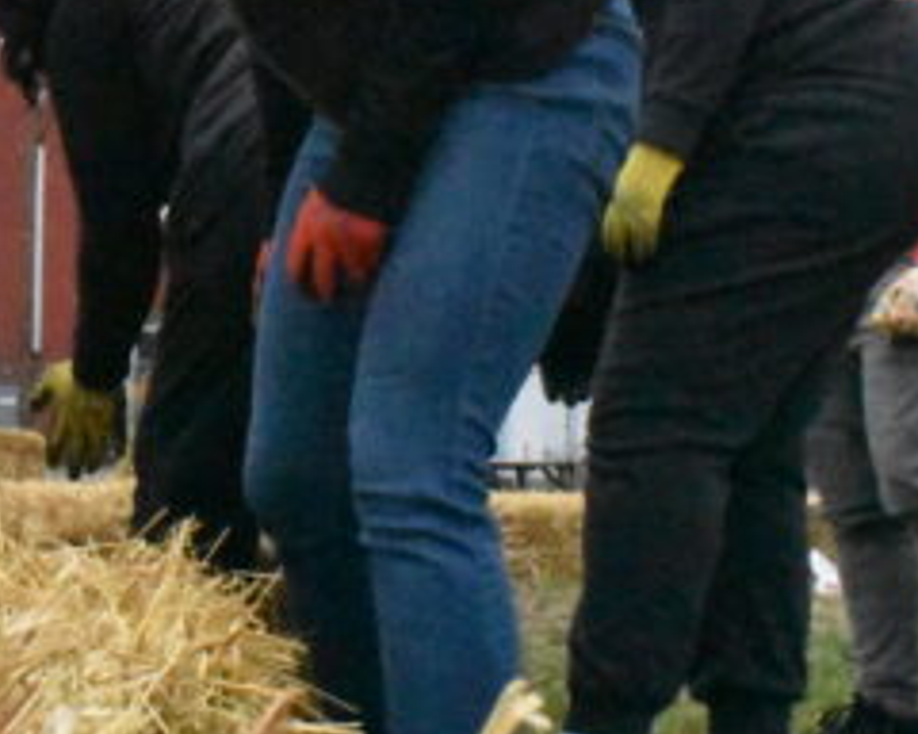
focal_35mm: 153
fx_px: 4157
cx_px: -203
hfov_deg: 12.3
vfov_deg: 10.1
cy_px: 222
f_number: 25
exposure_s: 1/2500
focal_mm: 34
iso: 20000
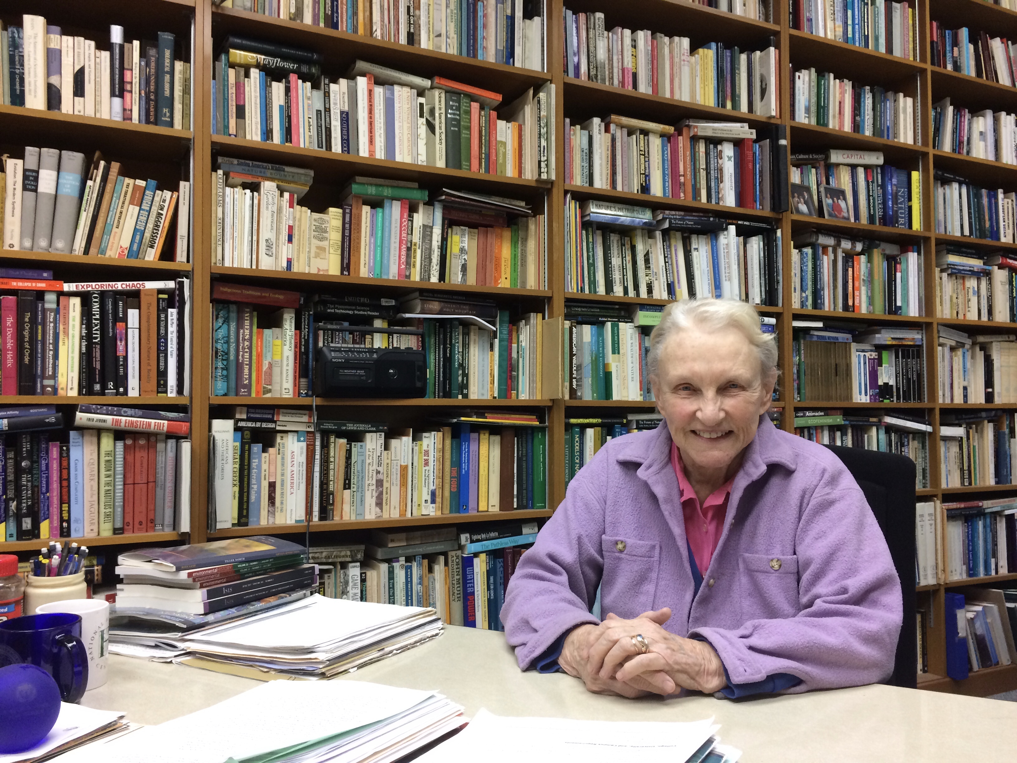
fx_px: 852
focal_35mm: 29
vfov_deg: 48.2
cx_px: 508
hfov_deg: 61.7
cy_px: 382
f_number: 2.2
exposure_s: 1/30
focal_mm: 4.15
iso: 125
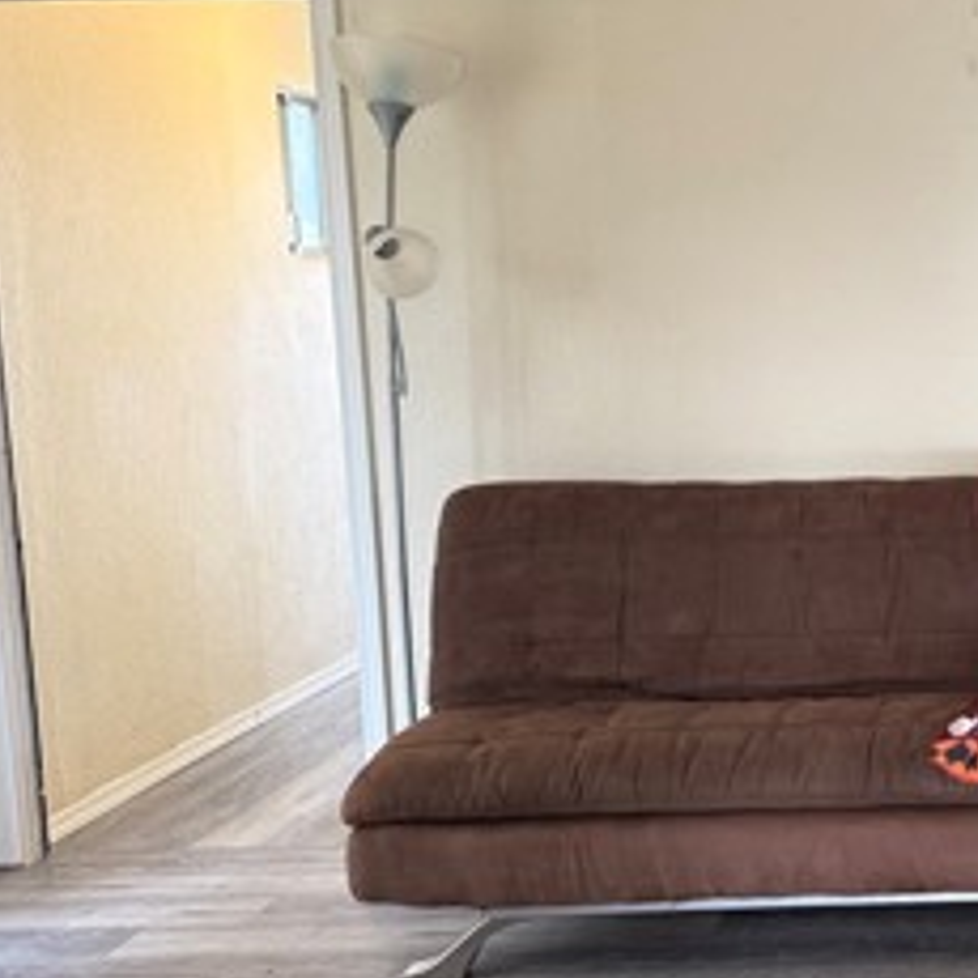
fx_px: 1886
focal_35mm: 59
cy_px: 527
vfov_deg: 29.1
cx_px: 1084
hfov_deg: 26.7
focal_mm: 6.76
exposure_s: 1/60
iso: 250
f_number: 1.78
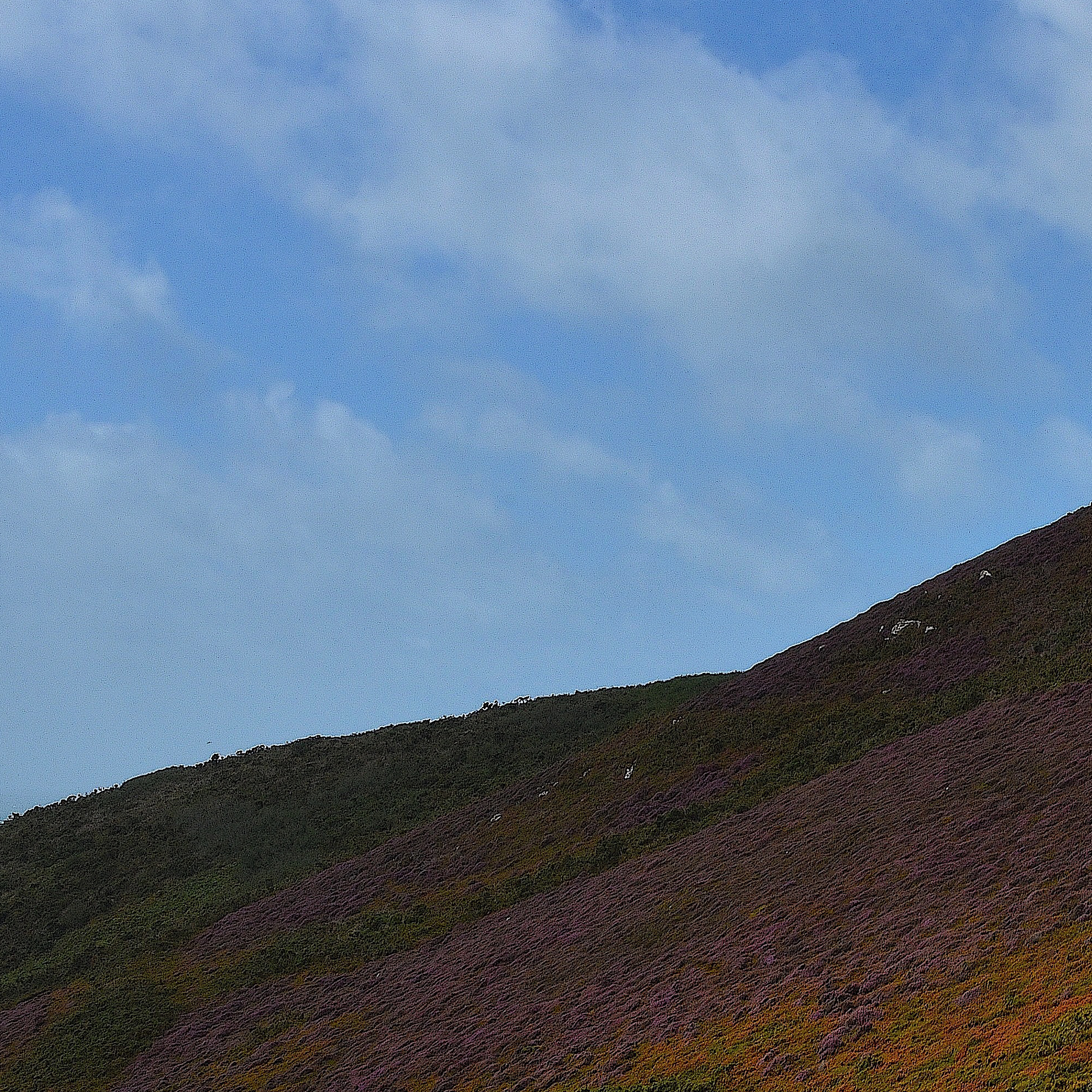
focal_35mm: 103
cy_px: 751
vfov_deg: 16.8
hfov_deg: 16.6
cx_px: 1009
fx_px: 3676
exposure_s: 1/200
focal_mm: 40
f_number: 18
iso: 200
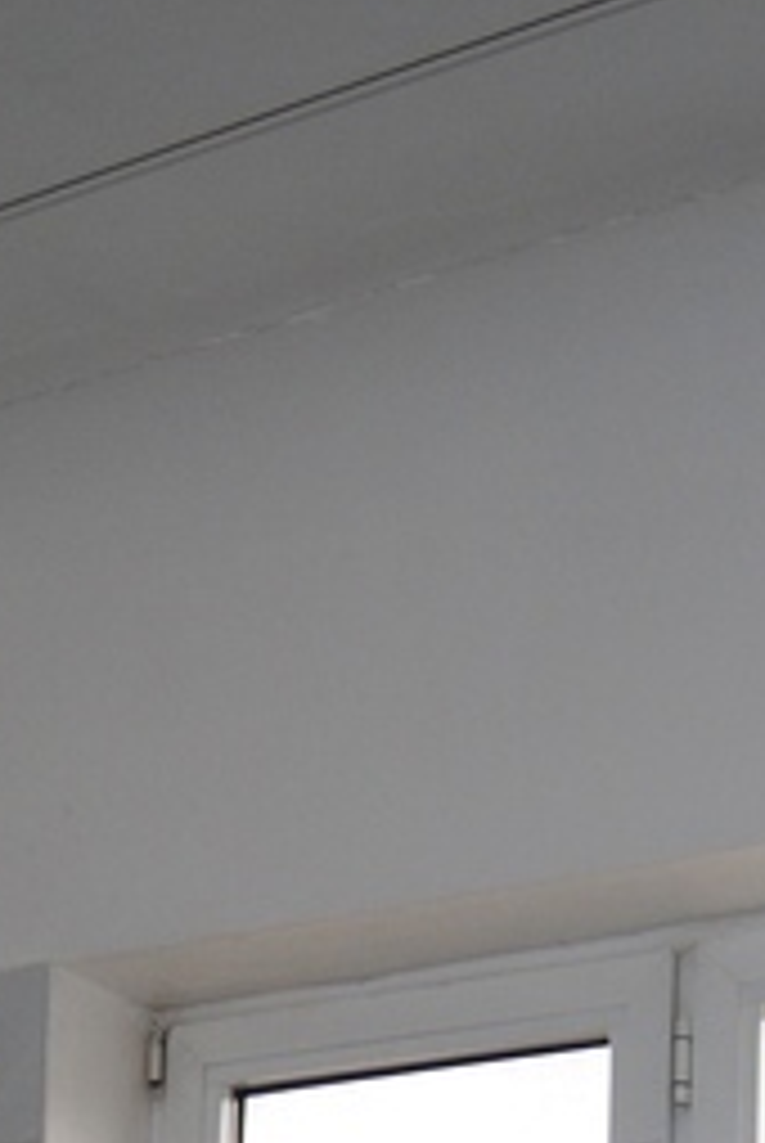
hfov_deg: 13.1
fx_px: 3322
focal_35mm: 105
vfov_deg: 17.7
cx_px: 225
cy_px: 1656
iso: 200
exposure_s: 1/60
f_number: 3.8
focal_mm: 23
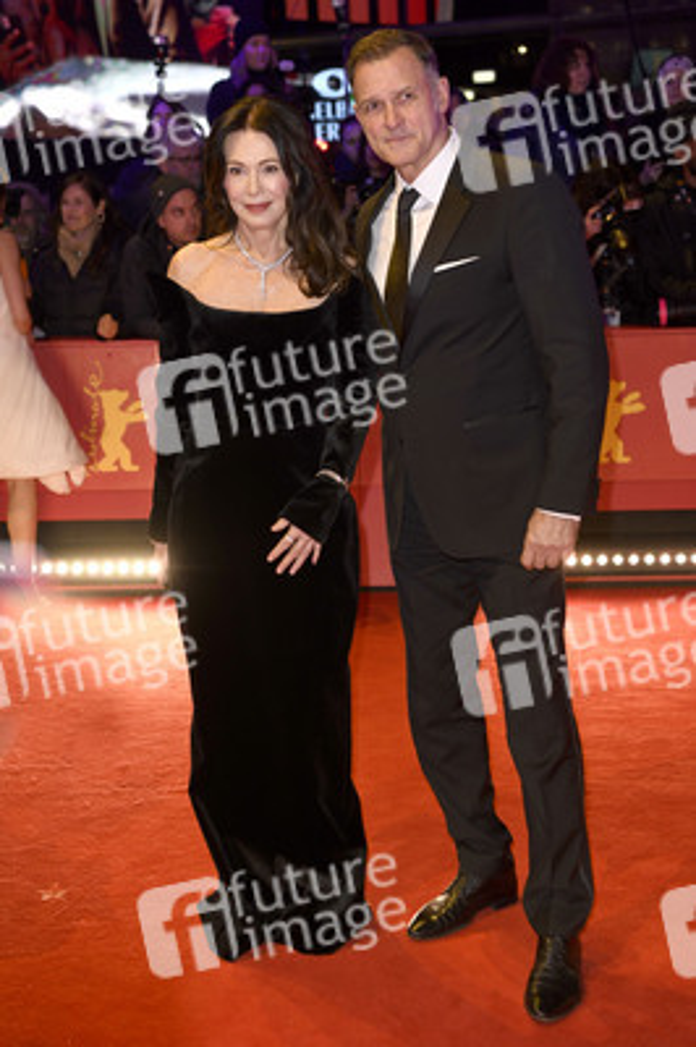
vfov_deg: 39.6
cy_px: 524
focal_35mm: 50
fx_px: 1452
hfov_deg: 26.9
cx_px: 348
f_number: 4
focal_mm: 50
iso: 800
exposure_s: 1/400
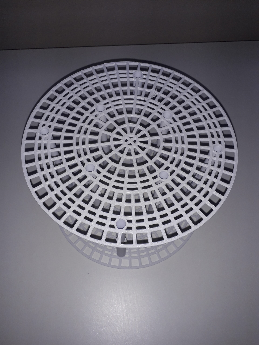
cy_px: 172
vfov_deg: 65.3
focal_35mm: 27
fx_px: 269
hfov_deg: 51.4
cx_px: 130
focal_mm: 3.6
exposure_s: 1/282
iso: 40
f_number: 1.9
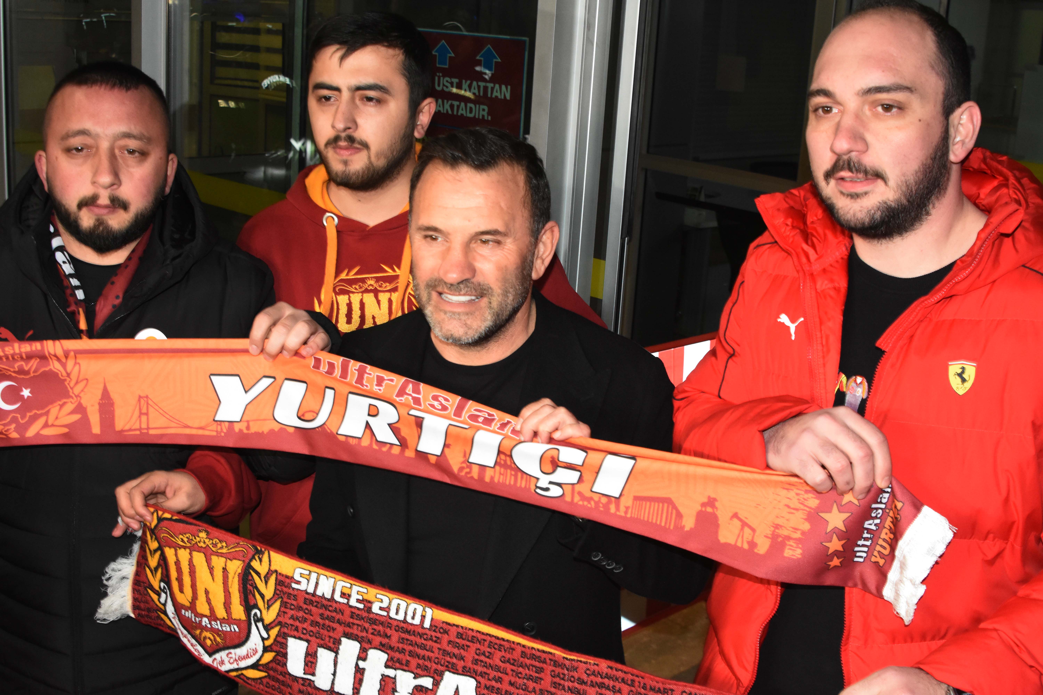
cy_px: 348
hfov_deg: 46.4
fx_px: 1217
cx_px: 522
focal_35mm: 42
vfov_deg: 31.9
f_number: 6.3
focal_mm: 28
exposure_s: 1/60
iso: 2500
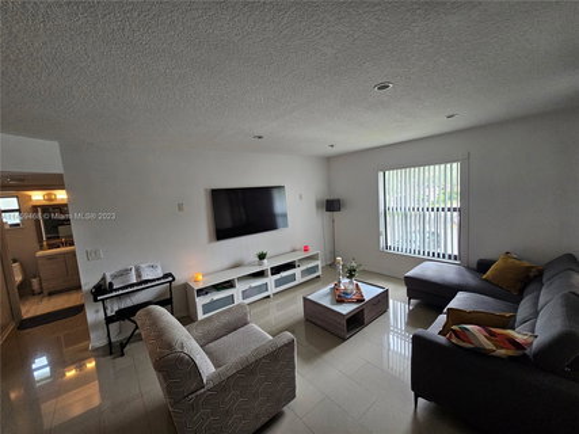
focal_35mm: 13
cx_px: 290
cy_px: 217
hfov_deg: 106.2
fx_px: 217
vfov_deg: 89.9
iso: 250
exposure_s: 1/77
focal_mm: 2.2
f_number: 2.2
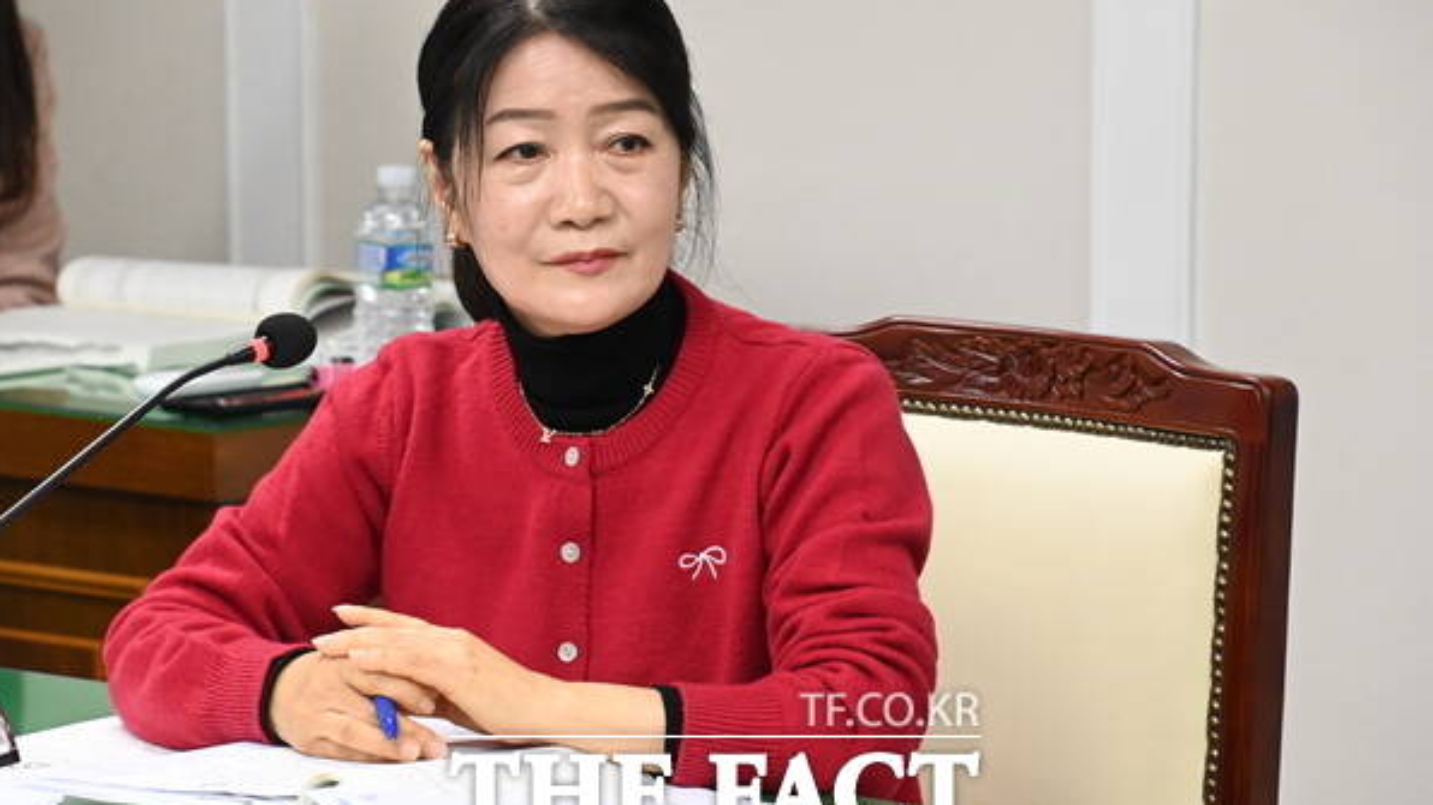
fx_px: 8092
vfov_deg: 5.7
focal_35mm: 213
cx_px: 714
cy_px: 394
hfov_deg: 10.1
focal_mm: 135
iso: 4000
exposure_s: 1/160
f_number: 9
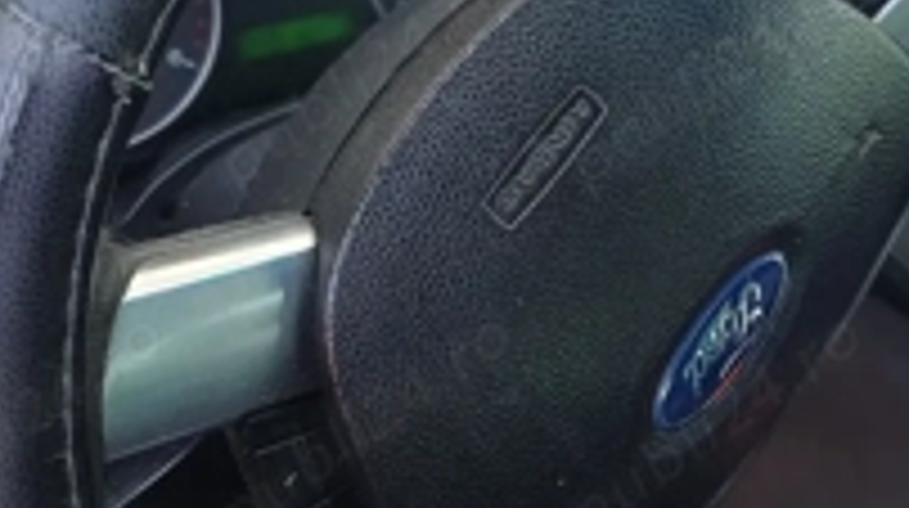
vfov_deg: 21.9
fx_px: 1300
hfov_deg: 38.5
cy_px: 130
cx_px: 454
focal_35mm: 54
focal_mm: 4.65
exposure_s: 1/50
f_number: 1.8
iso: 125
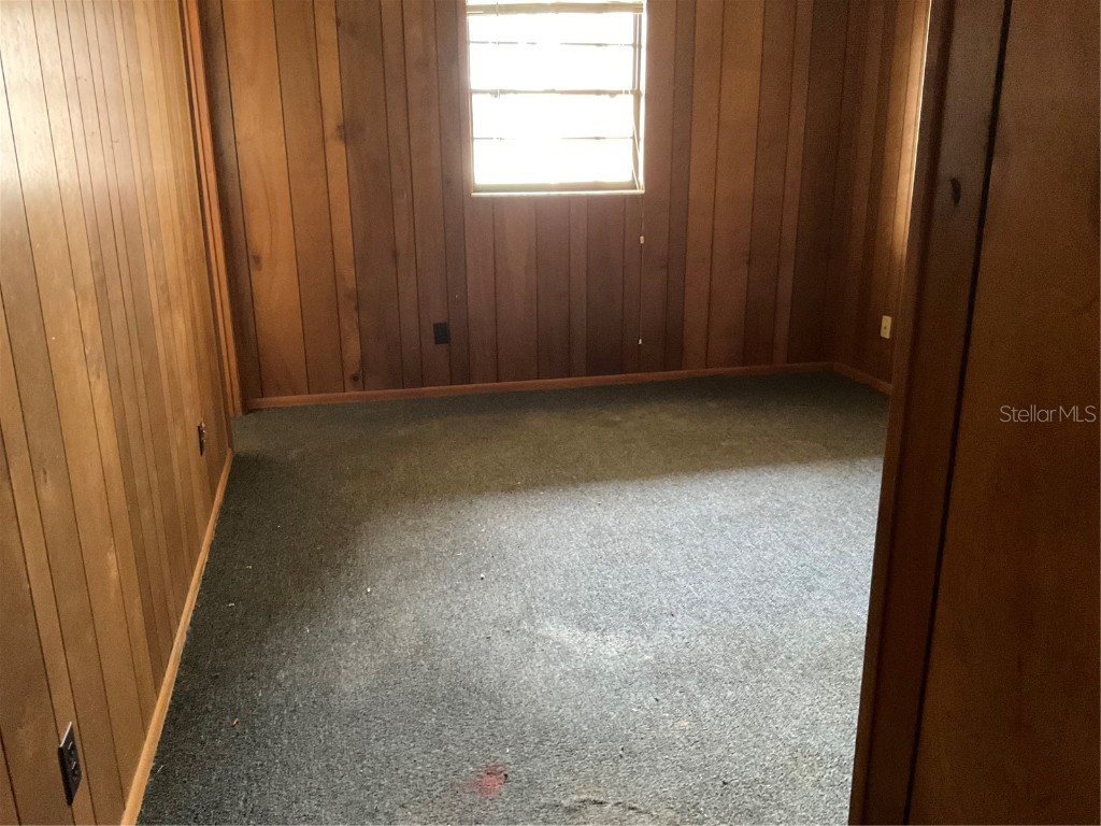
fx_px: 922
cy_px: 413
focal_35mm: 29
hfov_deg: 61.7
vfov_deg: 48.2
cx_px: 550
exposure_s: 1/30
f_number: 1.8
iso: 500
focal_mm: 3
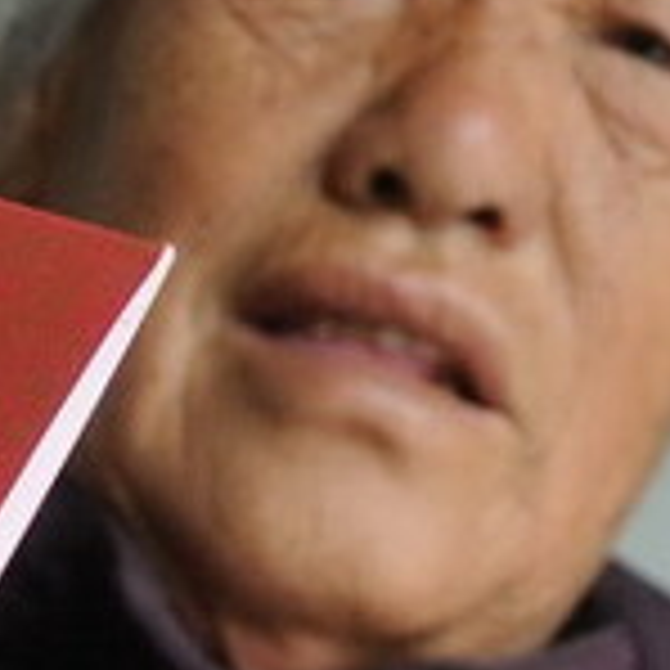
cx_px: 535
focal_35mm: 267
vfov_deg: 6.6
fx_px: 5847
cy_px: 499
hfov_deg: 6.6
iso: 500
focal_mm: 26
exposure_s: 1/125
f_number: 6.3
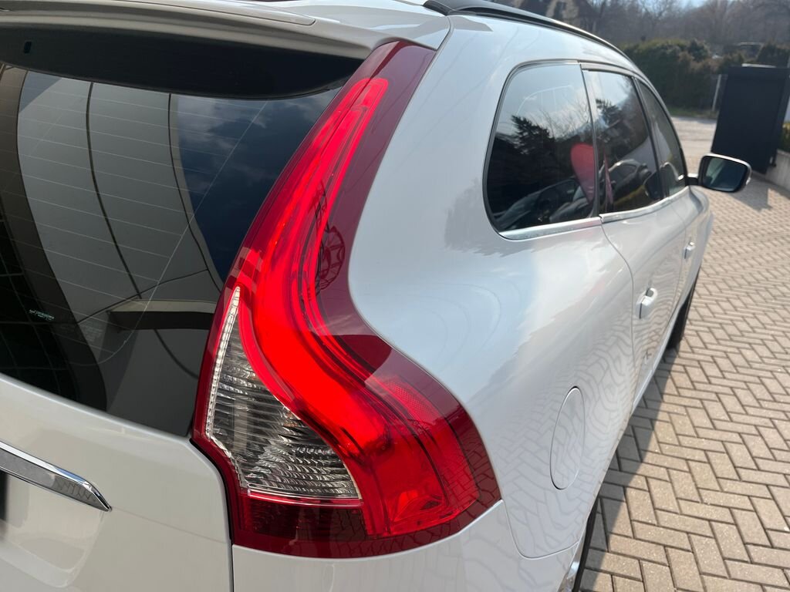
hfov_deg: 67.3
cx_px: 395
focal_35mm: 26
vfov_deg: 53.1
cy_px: 296
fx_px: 593
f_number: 1.6
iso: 50
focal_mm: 5.1
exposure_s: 1/3049
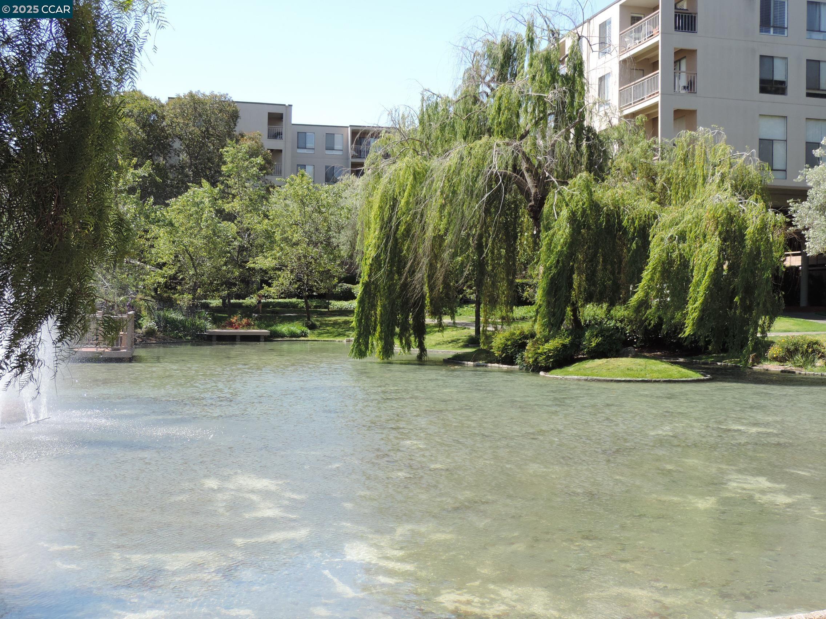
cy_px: 310
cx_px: 413
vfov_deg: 33.6
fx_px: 1026
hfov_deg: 43.9
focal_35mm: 43
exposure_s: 1/320
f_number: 3.4
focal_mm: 7.6
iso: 80
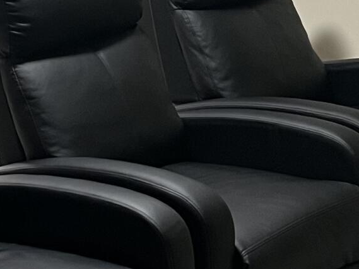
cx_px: 46
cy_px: 38
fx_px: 1421
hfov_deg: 14.3
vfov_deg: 10.8
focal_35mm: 137
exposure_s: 1/60
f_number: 1.5
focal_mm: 5.7
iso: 250
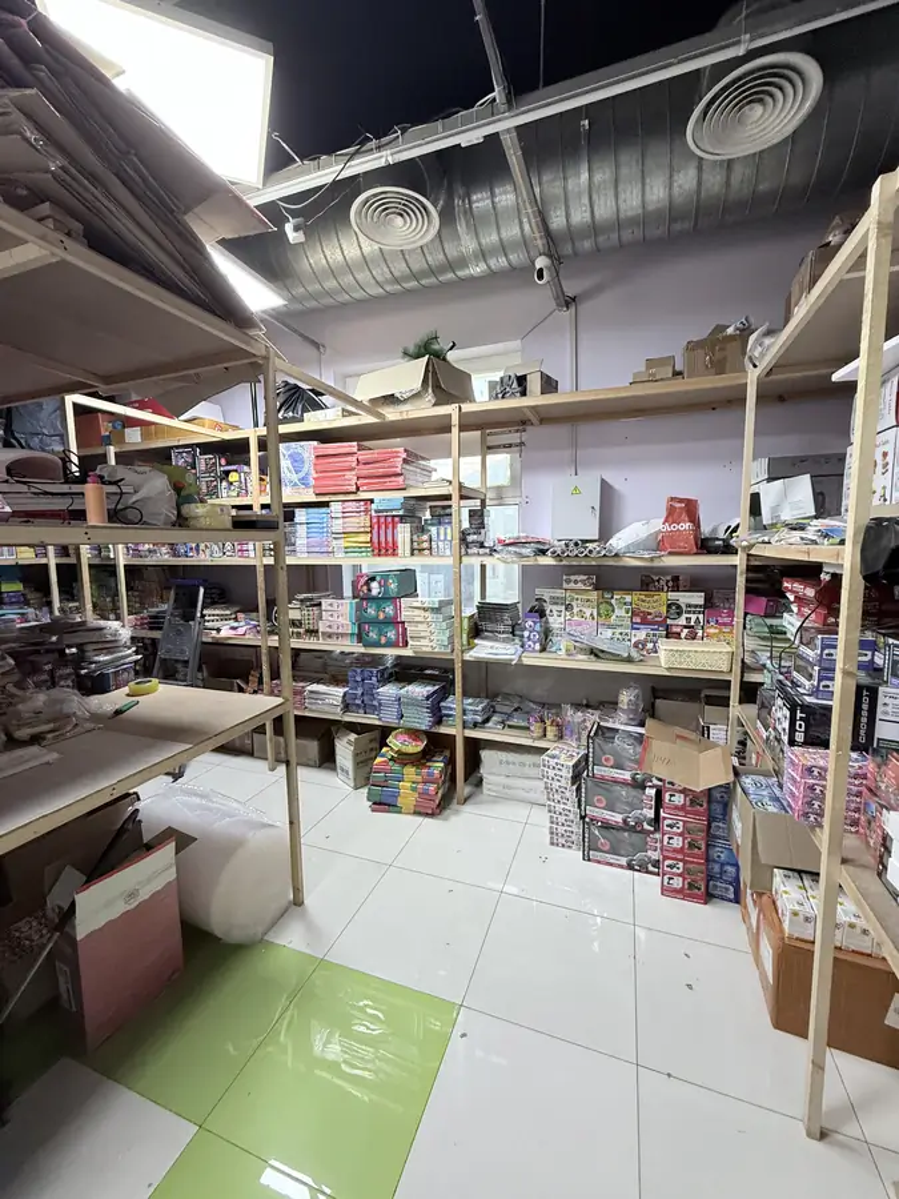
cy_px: 600
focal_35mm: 14
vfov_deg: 102.1
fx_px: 485
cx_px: 450
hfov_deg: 85.7
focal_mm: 2.22
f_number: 2.2
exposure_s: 1/50
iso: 250
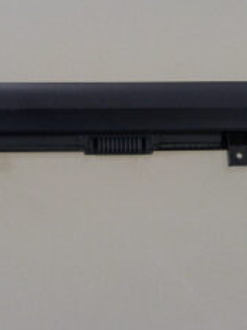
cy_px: 119
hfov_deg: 15.2
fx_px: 923
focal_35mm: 97
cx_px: 109
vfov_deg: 20.2
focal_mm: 9
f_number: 3.2
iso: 400
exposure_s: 1/20
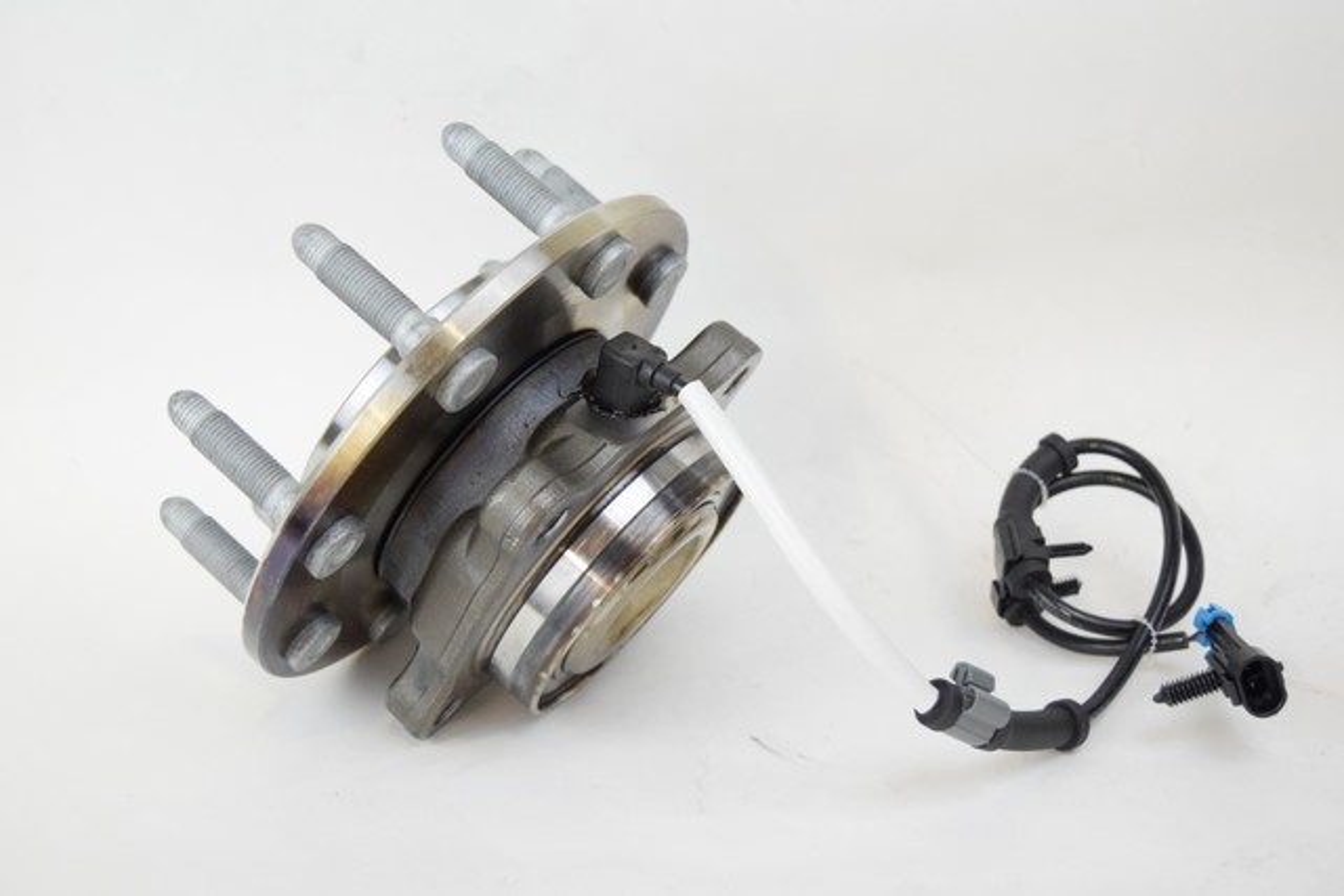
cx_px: 672
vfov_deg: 26.5
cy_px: 448
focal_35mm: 51
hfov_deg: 38.9
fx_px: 1904
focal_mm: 34
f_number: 4.5
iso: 1600
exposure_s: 1/60
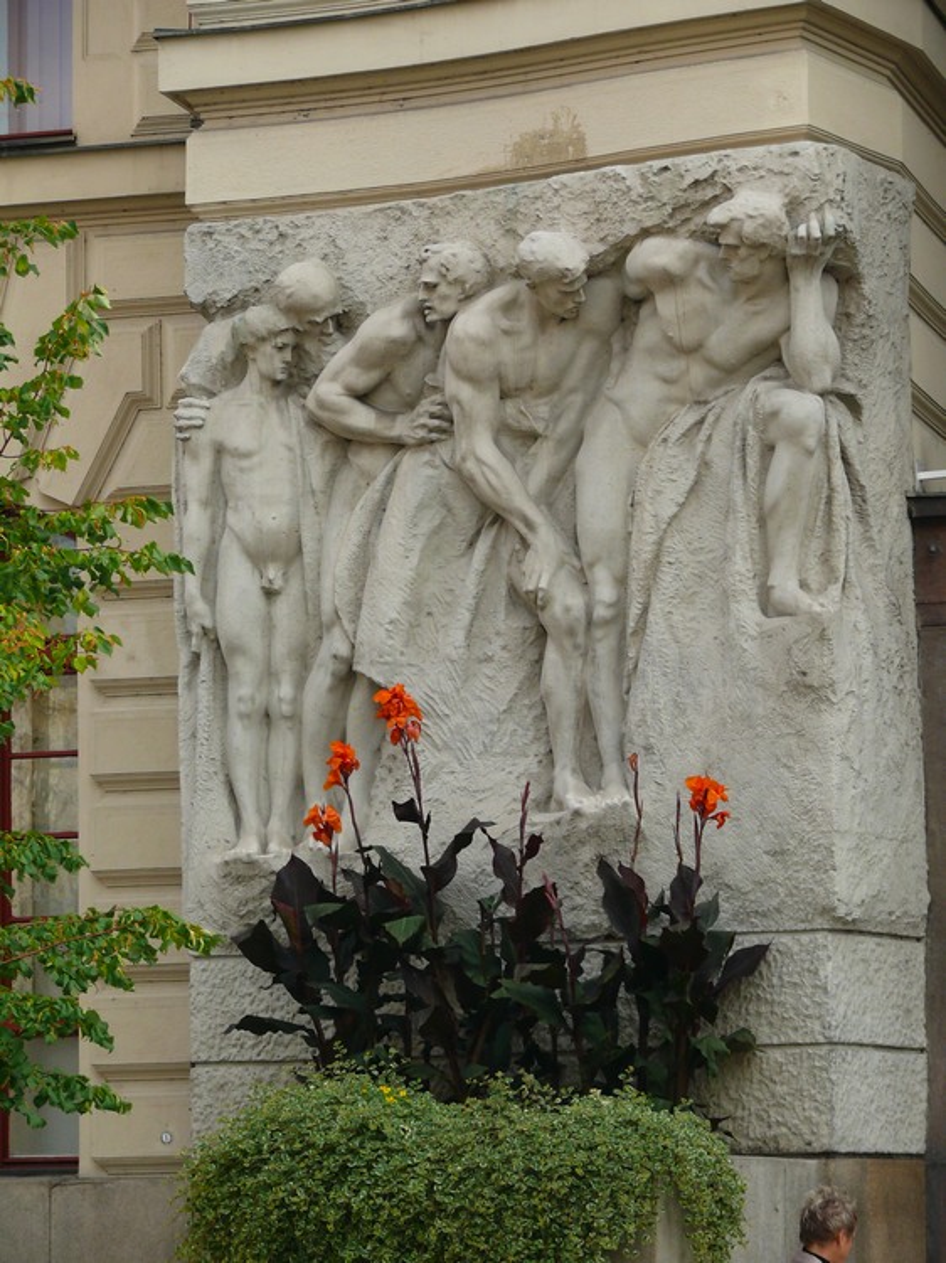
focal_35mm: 131
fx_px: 4776
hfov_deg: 11.3
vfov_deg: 15.1
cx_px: 473
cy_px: 632
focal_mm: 27.7
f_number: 3.6
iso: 100
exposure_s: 1/125
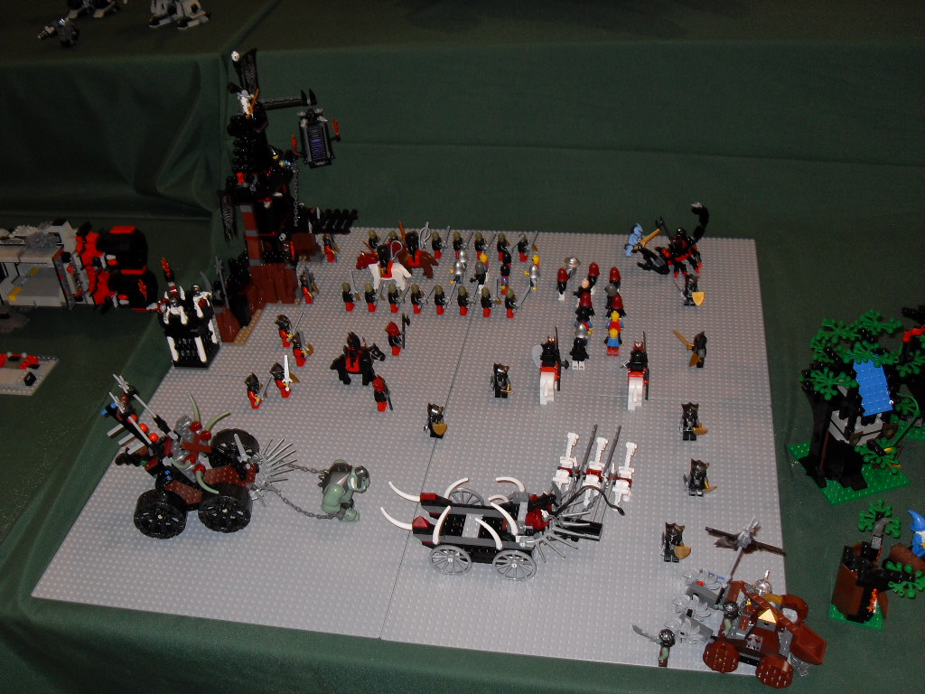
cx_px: 462
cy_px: 347
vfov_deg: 38.7
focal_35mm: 37
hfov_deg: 50.1
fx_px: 989
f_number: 2.8
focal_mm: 6.3
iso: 100
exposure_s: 1/45
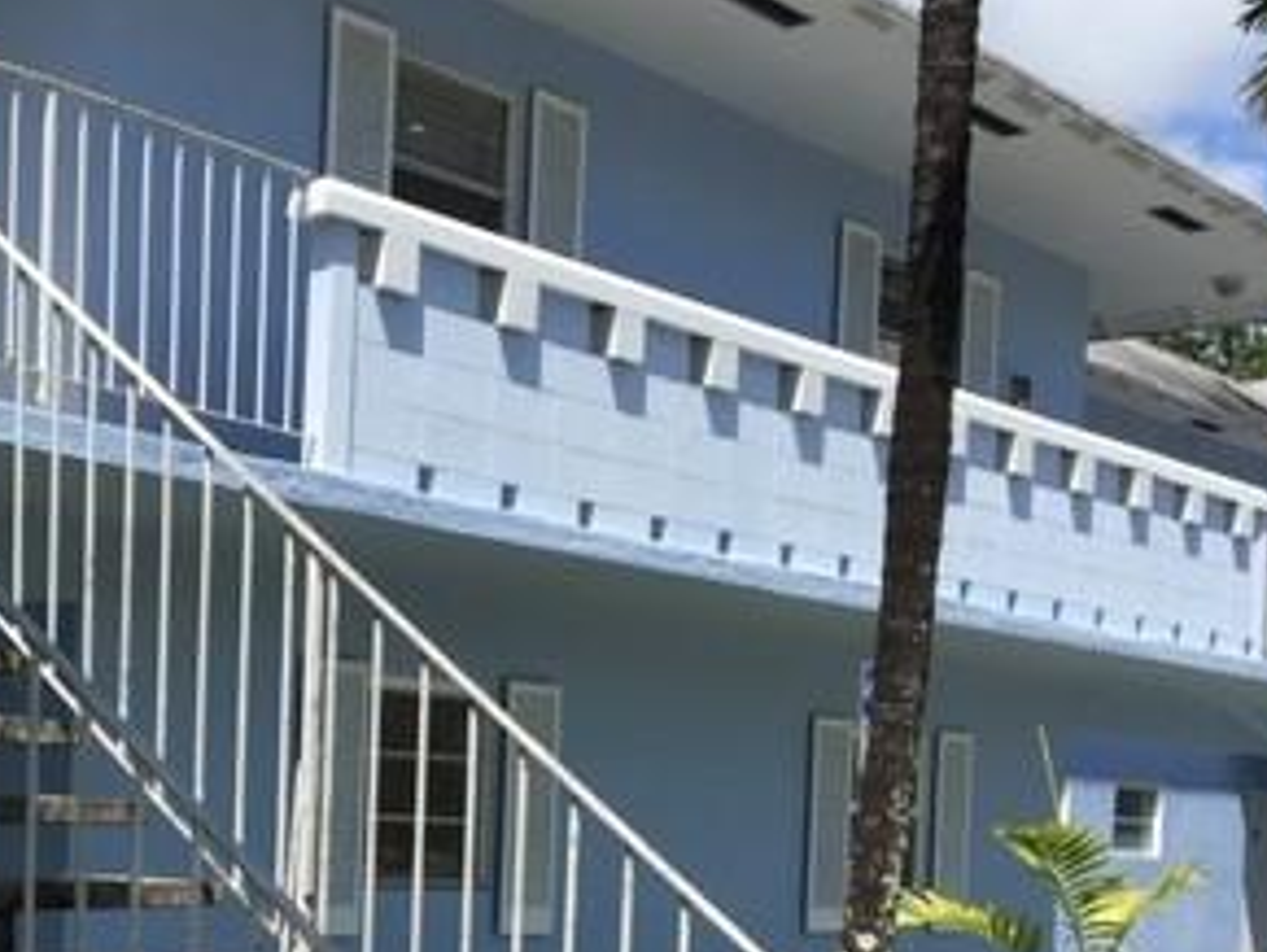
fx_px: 2344
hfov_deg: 30.0
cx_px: 424
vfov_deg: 22.4
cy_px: 865
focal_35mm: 64
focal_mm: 4.15
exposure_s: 1/1374
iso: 25
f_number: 2.2
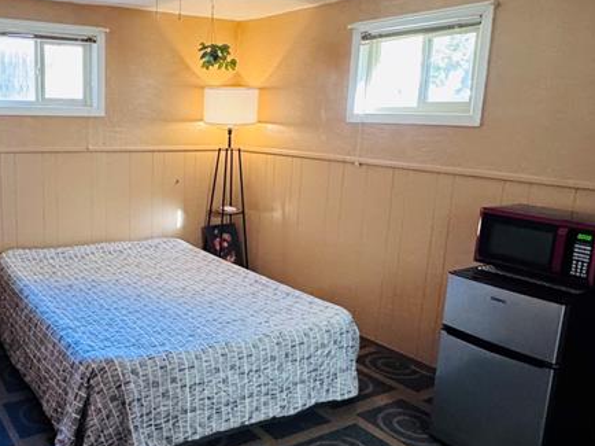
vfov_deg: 42.9
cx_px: 162
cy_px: 219
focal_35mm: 33
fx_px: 567
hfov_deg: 53.3
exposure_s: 1/60
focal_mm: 2.22
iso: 800
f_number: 2.2
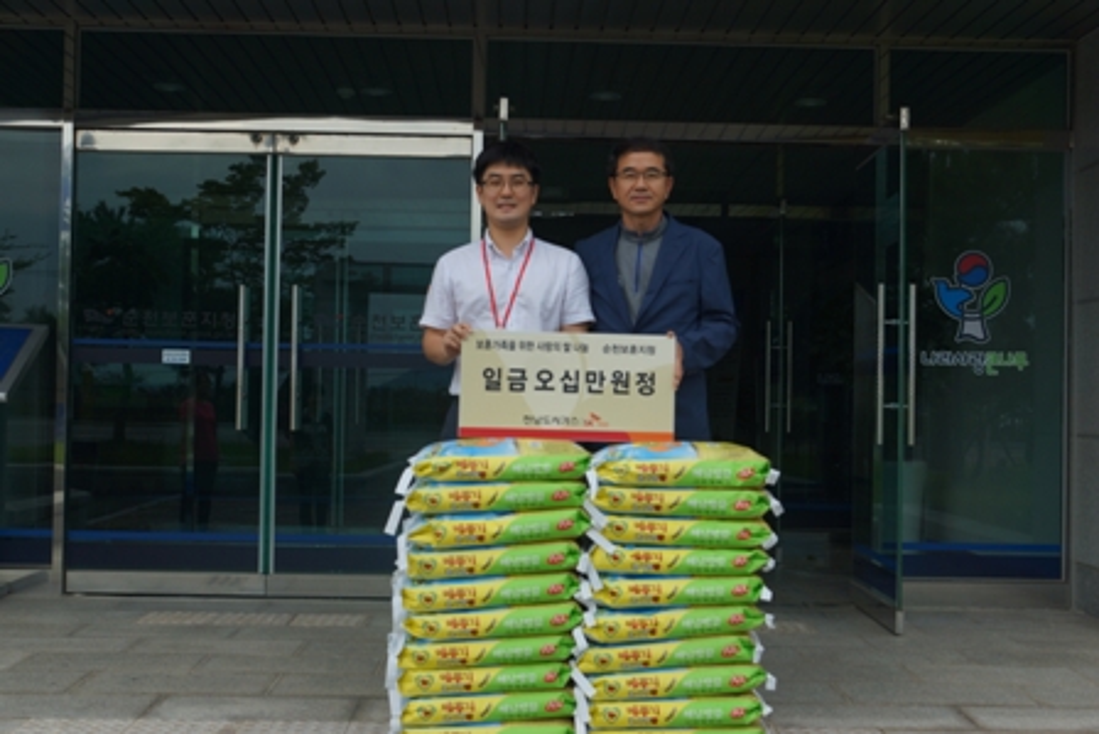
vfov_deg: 31.9
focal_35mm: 42
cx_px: 550
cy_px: 367
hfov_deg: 46.4
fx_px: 1283
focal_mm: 28
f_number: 4.5
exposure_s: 1/500
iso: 100
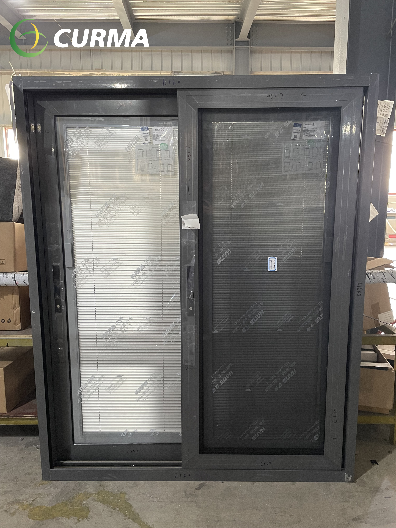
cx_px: 198
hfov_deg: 53.1
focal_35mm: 26
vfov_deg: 67.3
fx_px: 397
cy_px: 264
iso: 320
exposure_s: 1/50
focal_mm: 4.2
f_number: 1.6
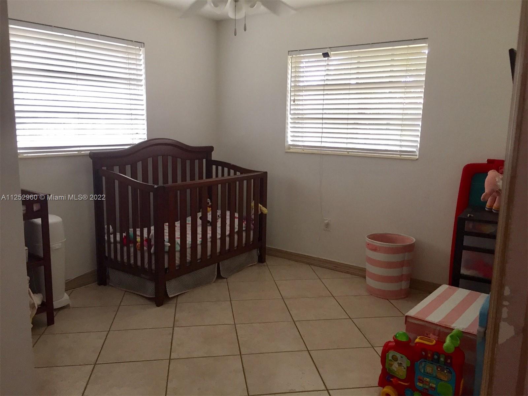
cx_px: 264
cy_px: 198
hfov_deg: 61.7
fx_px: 442
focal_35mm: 29
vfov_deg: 48.2
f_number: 2.2
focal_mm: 4.15
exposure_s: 1/30
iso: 40
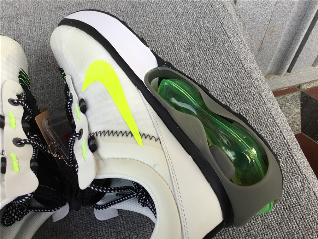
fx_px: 285
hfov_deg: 58.4
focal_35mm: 31
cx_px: 159
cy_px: 120
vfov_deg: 45.4
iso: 25
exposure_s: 1/294
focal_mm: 3.3
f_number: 2.4
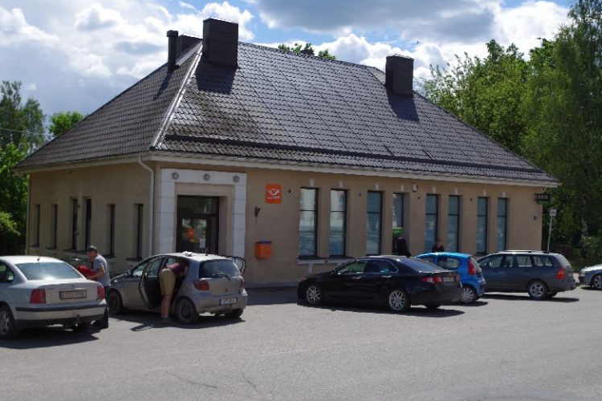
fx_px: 719
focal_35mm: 43
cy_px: 205
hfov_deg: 45.4
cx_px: 296
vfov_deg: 31.2
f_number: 5.6
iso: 200
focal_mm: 28.13
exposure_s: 1/1000
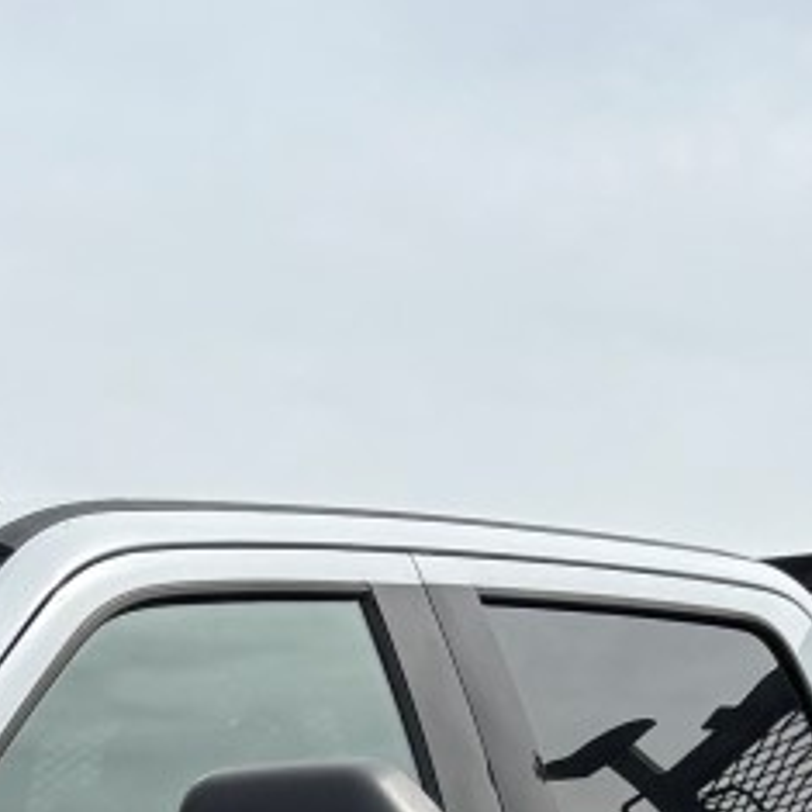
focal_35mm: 141
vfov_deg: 11.2
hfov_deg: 12.1
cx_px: -200
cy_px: 1614
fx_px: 3742
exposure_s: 1/3311
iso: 50
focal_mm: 5.96
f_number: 1.6
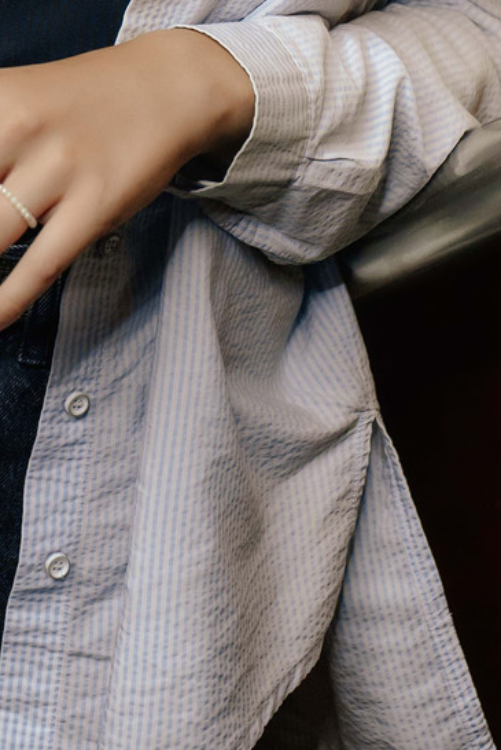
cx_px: 21
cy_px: -152
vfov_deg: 16.0
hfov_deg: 11.1
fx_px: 2563
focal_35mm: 123
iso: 1000
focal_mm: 35
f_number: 3.5
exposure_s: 1/200
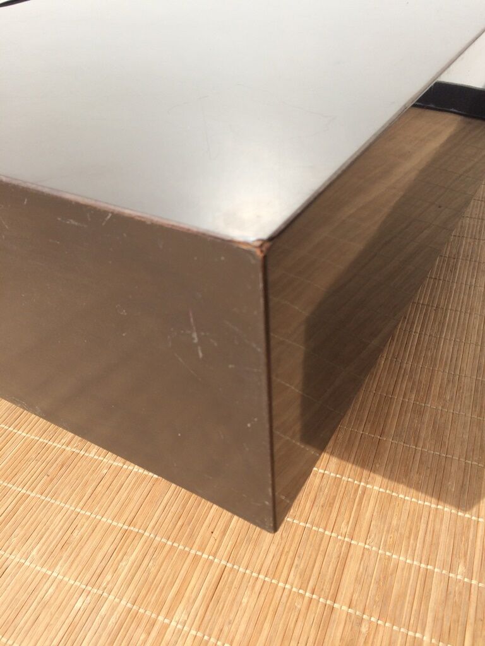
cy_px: 323
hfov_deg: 48.2
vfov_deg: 61.7
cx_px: 242
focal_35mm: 29
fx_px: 542
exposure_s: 1/1786
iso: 32
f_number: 2.2
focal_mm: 4.15
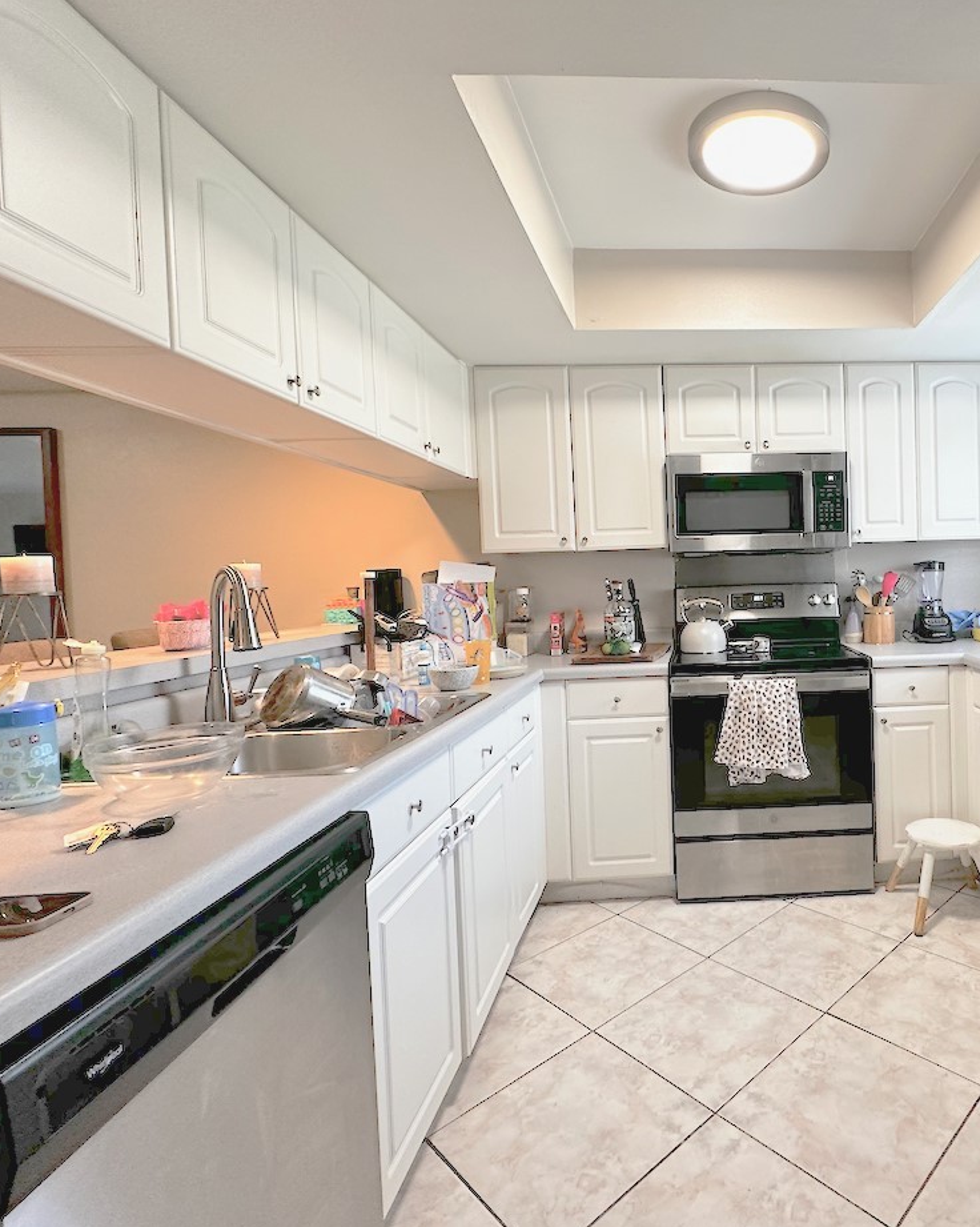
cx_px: 746
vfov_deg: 83.3
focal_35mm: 19
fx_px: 689
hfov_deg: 66.0
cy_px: 594
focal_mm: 2.22
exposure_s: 1/120
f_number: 2.2
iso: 250
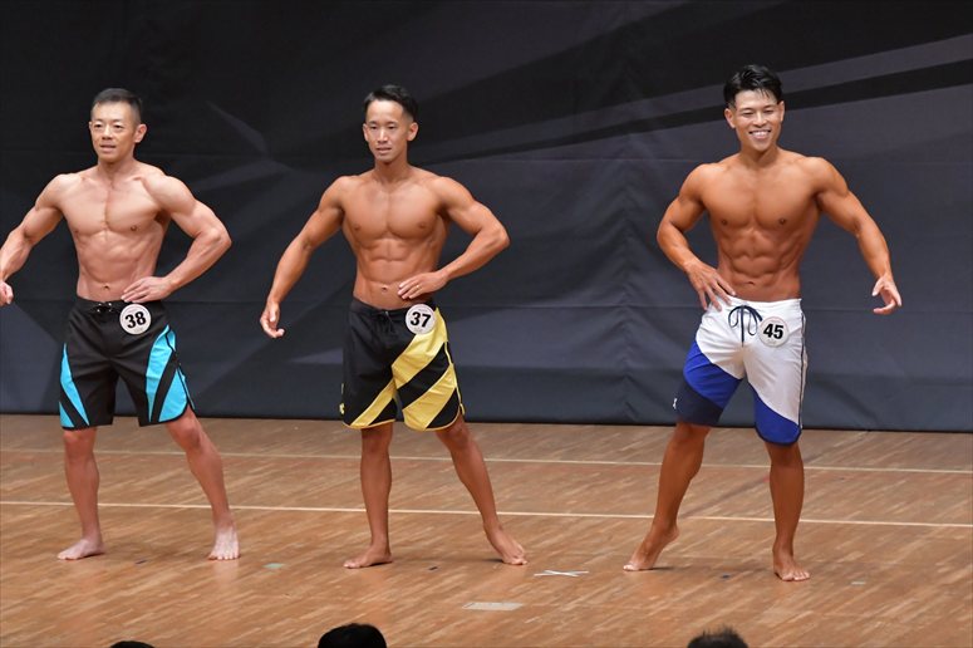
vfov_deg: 5.1
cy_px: 324
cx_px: 486
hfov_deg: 7.6
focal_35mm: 270
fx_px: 7294
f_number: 5.6
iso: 6400
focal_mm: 180
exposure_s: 1/400
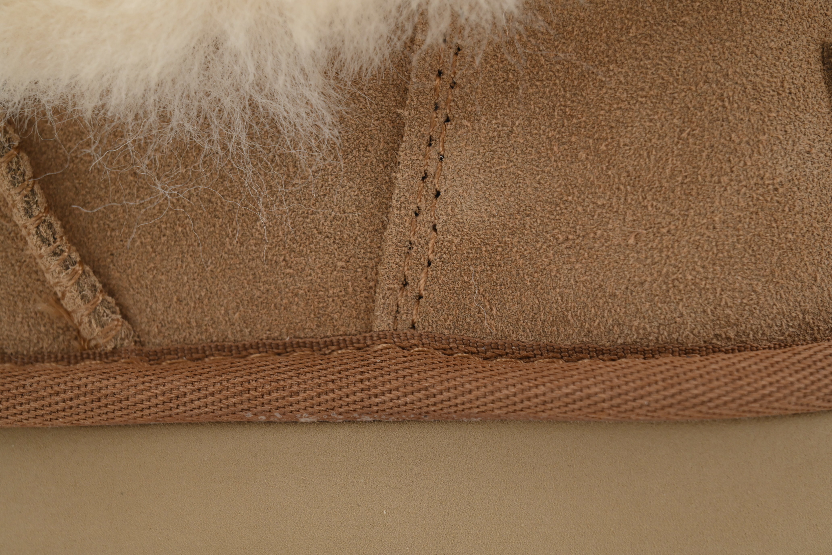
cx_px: 416
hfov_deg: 17.1
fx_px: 2773
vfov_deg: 11.4
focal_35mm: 120
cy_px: 278
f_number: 13
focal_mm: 120
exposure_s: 1/125
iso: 800
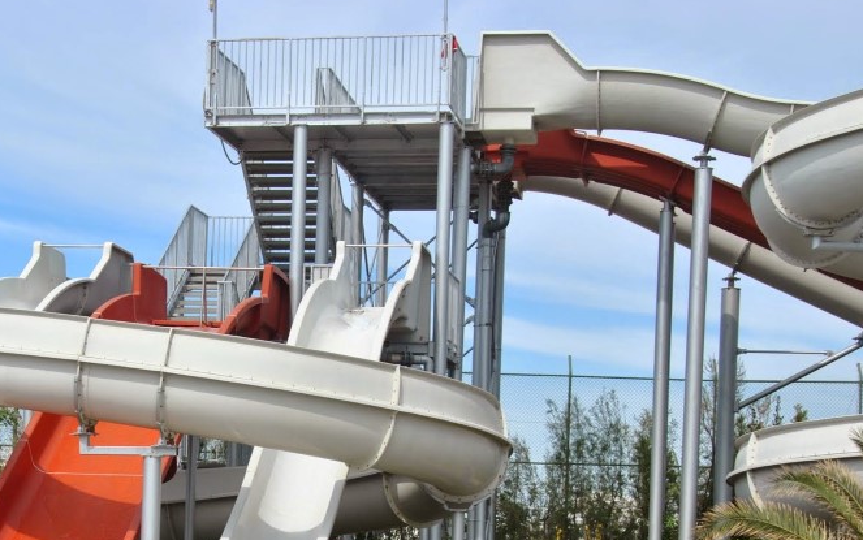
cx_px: 240
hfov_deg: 22.9
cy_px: 485
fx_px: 2118
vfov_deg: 14.4
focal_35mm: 90
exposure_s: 1/250
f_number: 8
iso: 100
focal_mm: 34
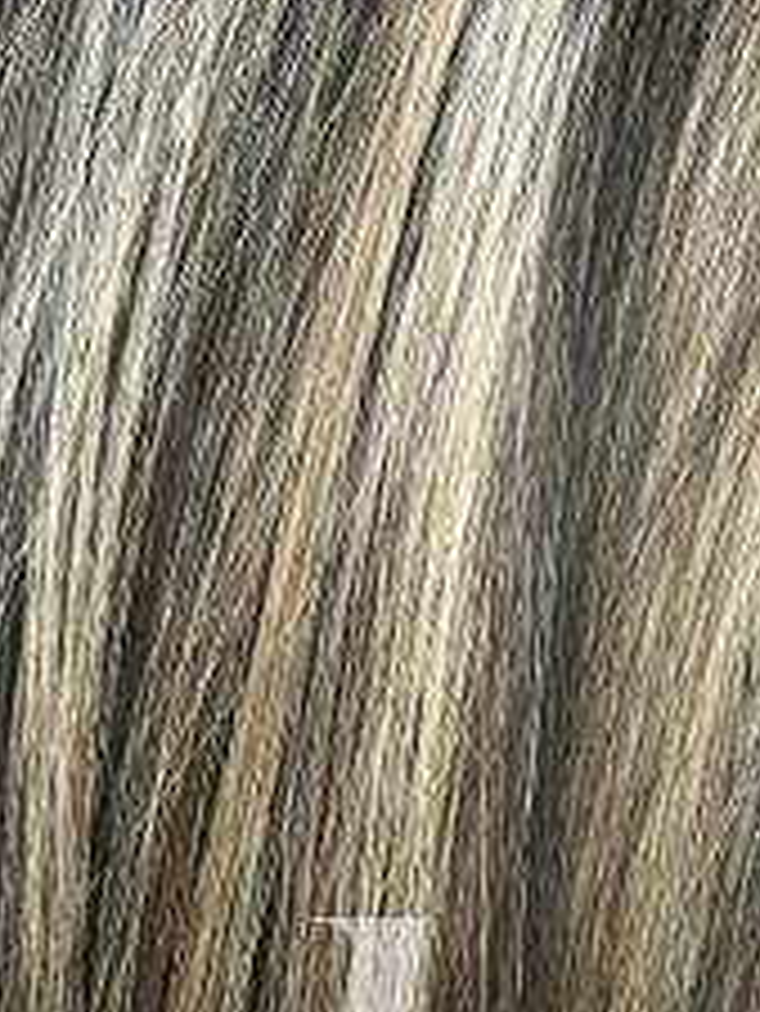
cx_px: 324
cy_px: 1064
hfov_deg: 13.7
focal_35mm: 108
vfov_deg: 17.7
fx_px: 3159
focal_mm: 5.7
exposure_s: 1/214
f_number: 1.5
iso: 40
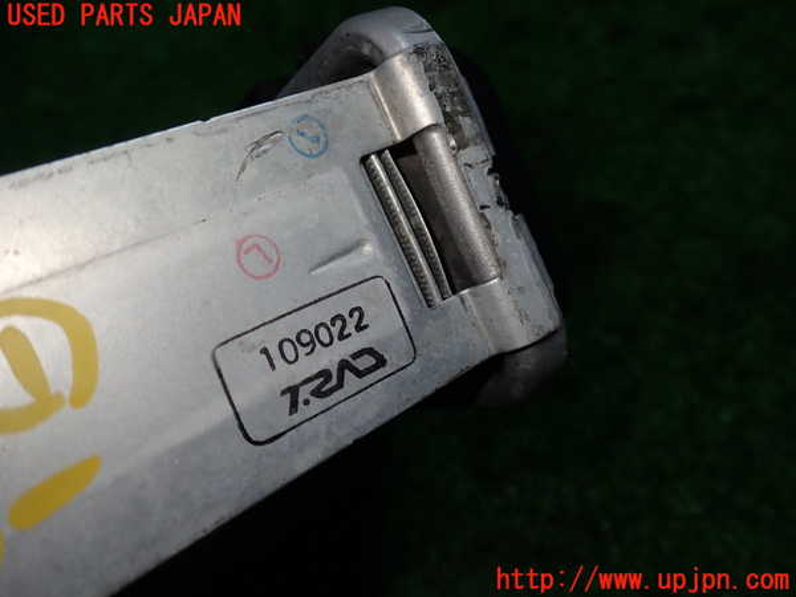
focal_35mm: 30
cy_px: 298
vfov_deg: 46.8
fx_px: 690
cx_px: 398
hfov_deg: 60.0
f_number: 2.3
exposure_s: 1/125
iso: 100
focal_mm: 5.4
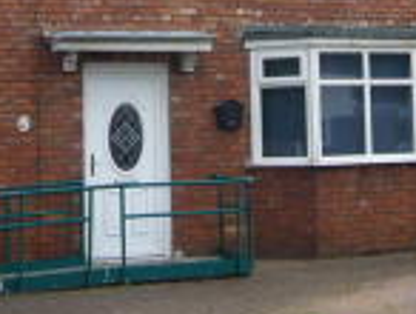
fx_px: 975
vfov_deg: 18.0
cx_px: 227
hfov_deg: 24.1
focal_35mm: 81
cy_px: 27
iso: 80
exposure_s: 1/200
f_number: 5.6
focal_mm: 4.6
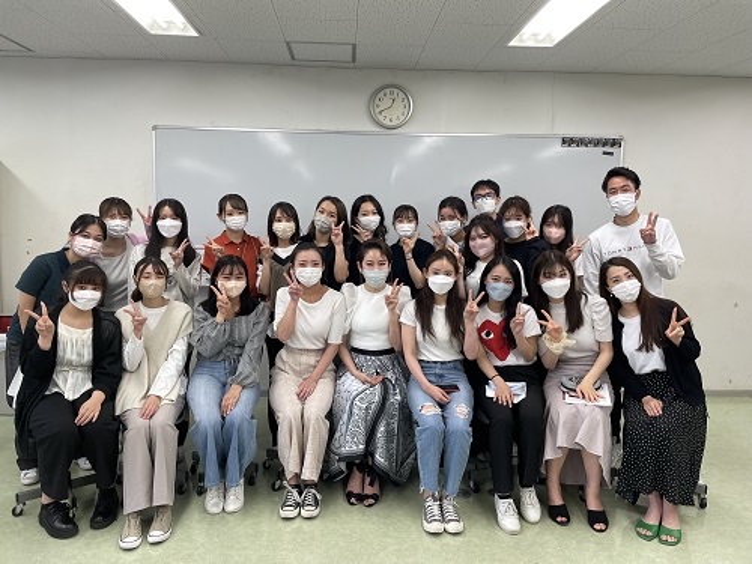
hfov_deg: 67.3
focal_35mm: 26
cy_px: 282
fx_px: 565
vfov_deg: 53.1
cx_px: 376
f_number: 1.6
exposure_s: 1/120
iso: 64
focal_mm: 4.2
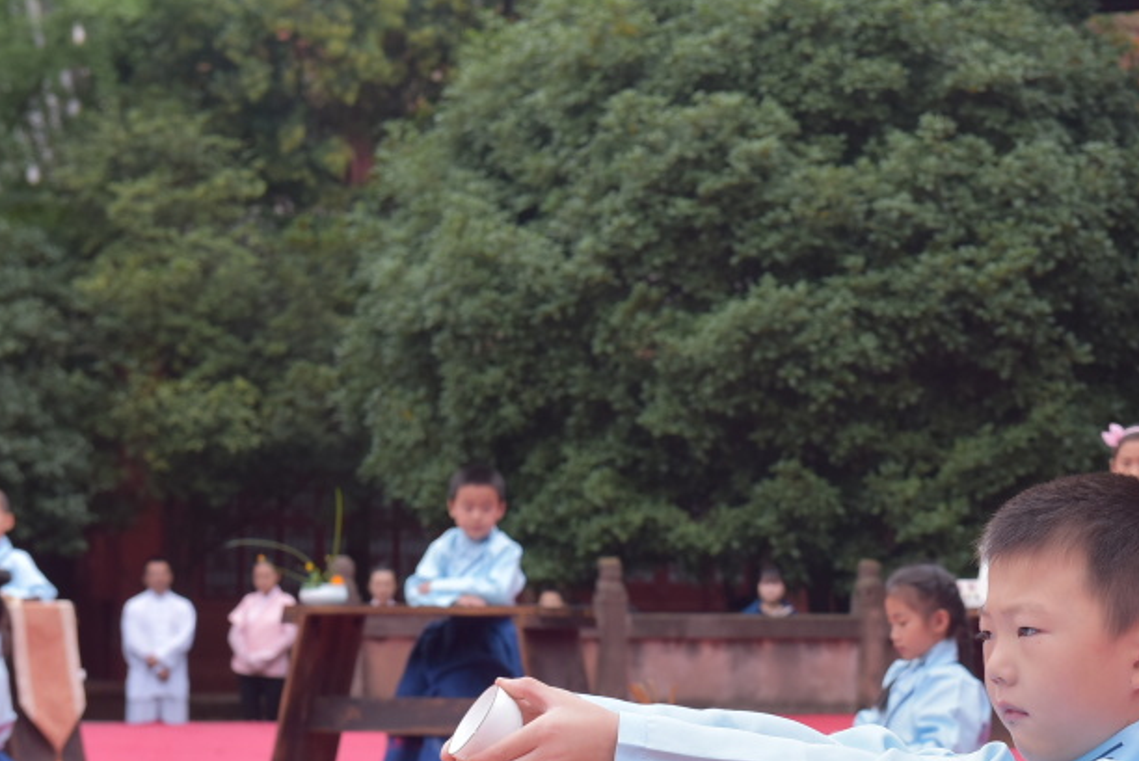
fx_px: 3071
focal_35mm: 97
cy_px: 630
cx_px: 821
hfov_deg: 20.9
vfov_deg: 14.0
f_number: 6.3
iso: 320
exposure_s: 1/125
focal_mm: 55
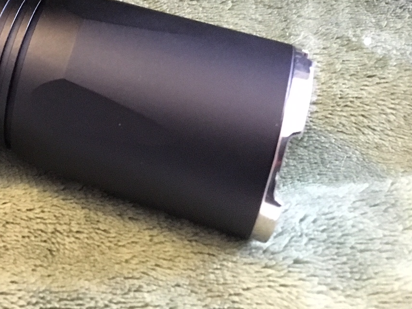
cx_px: -68
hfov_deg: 25.9
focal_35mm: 68
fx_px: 809
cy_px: -47
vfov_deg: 20.4
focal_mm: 4.15
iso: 320
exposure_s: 1/15
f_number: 2.2
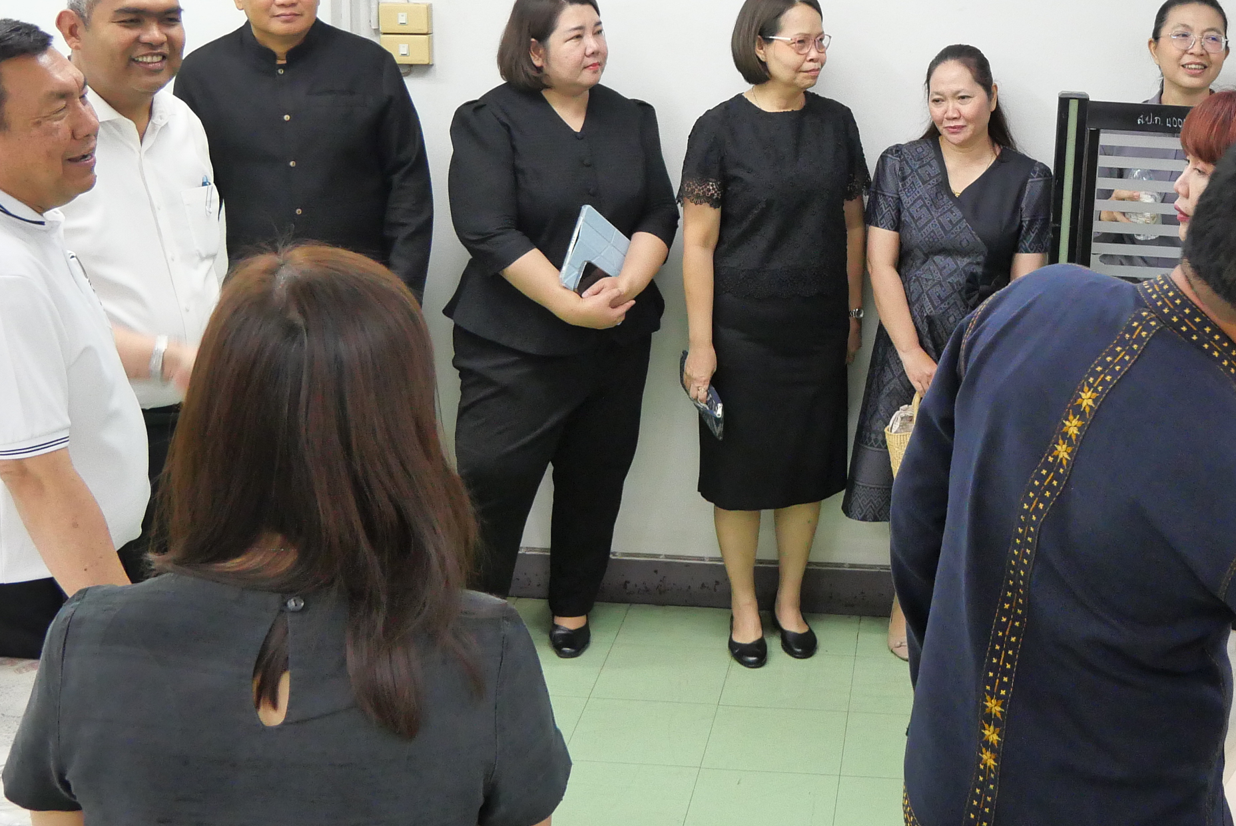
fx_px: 1649
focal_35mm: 48
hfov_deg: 40.0
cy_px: 229
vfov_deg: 27.8
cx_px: 918
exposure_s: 1/50
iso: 1600
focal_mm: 12
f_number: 3.5
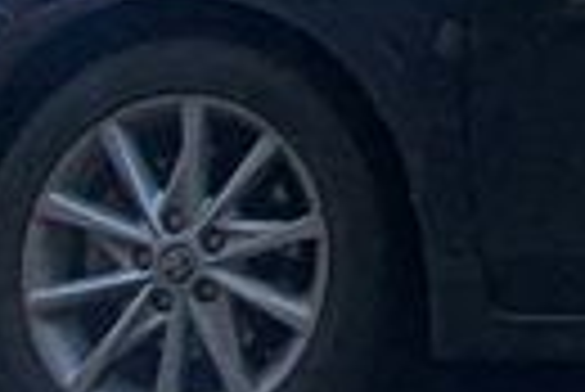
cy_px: -1176
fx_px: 3237
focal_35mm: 199
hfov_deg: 8.9
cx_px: 1598
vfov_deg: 5.9
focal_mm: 4.25
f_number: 1.8
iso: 25
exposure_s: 1/424
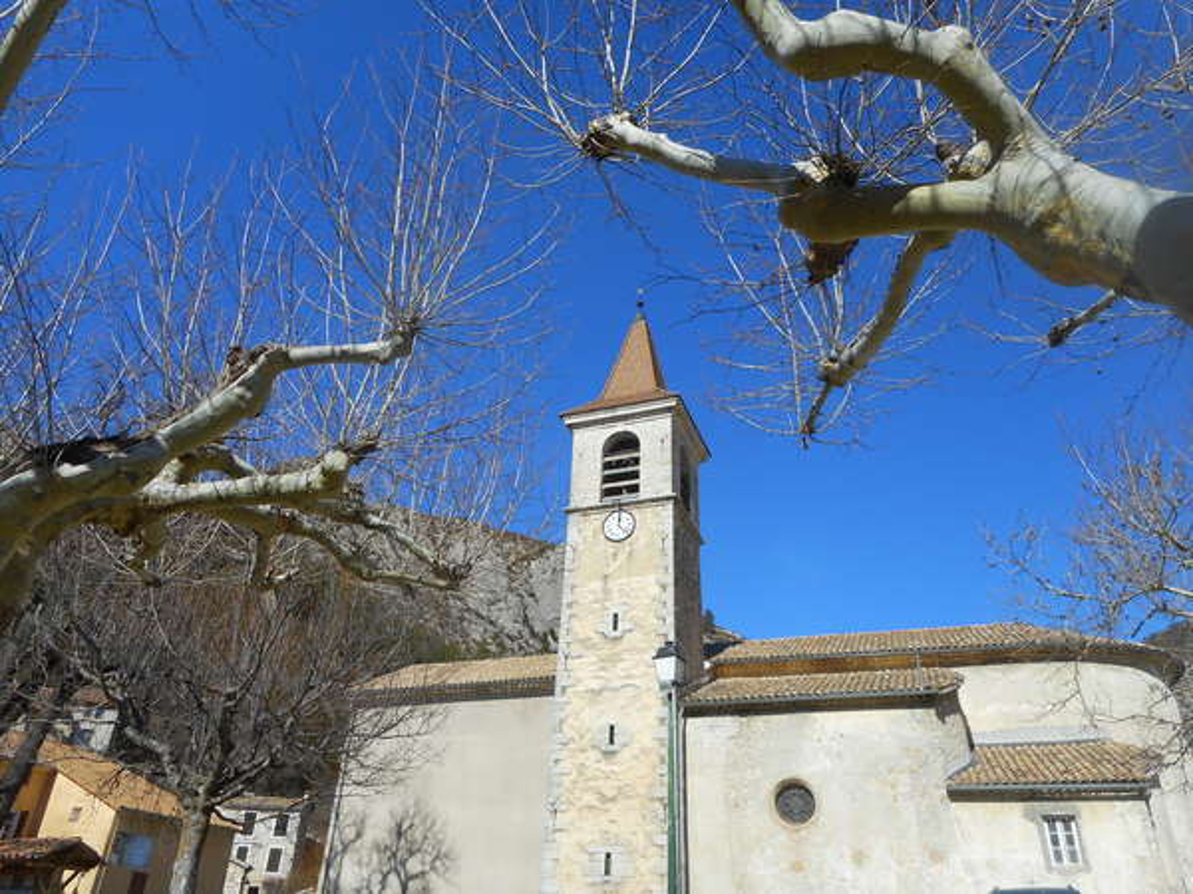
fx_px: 862
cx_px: 596
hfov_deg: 69.4
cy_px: 447
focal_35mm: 25
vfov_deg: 54.9
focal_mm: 4.5
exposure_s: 1/800
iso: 80
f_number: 3.7
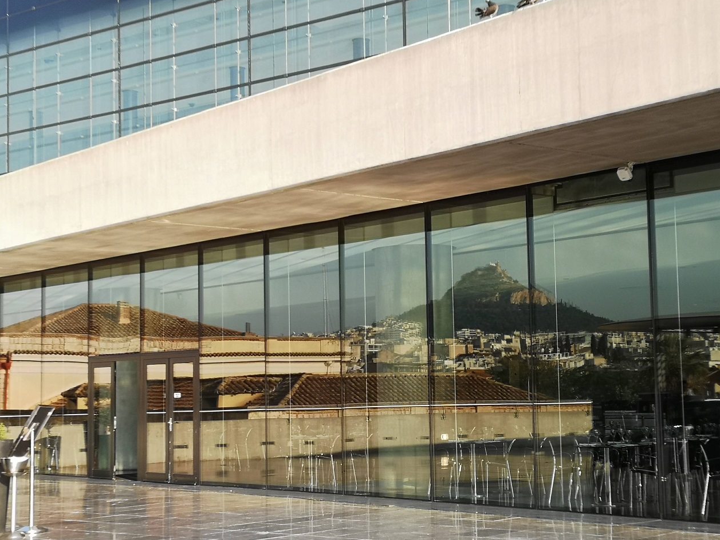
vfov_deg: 22.9
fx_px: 1331
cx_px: 356
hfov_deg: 30.3
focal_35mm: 64
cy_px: 267
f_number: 1.8
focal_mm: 3.95
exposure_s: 1/537
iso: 50
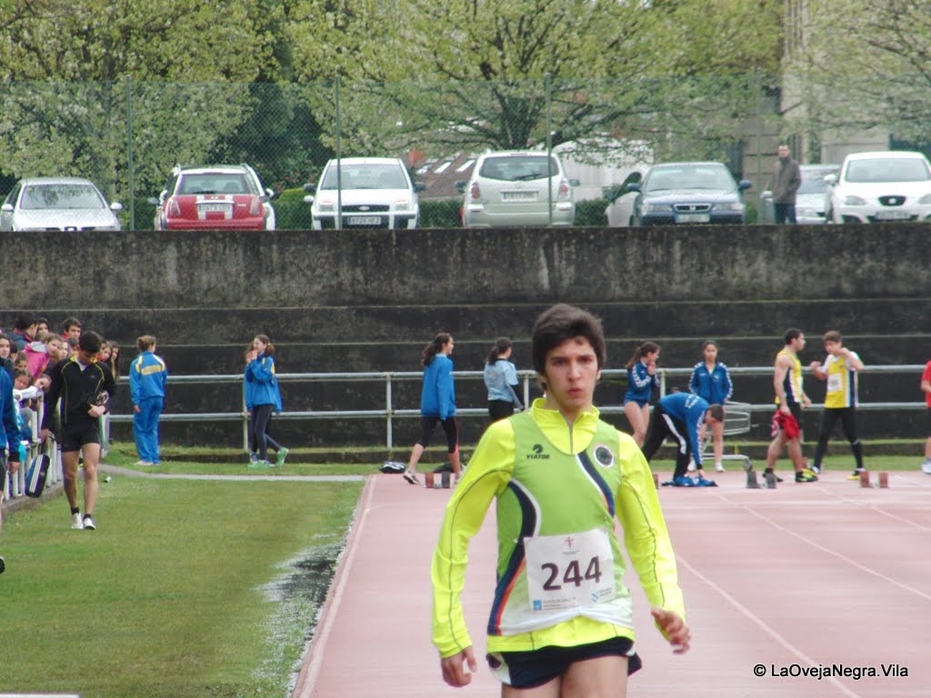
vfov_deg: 3.8
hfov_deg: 5.0
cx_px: 466
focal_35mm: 396
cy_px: 349
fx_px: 10650
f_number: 4.2
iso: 200
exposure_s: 1/500
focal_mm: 70
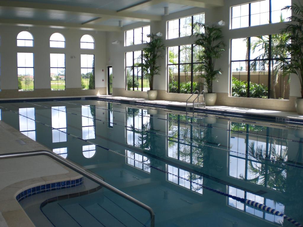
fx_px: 333
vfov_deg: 37.7
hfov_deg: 49.0
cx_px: 152
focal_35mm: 38
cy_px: 114
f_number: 3.1
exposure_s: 1/160
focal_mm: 6.3
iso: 50
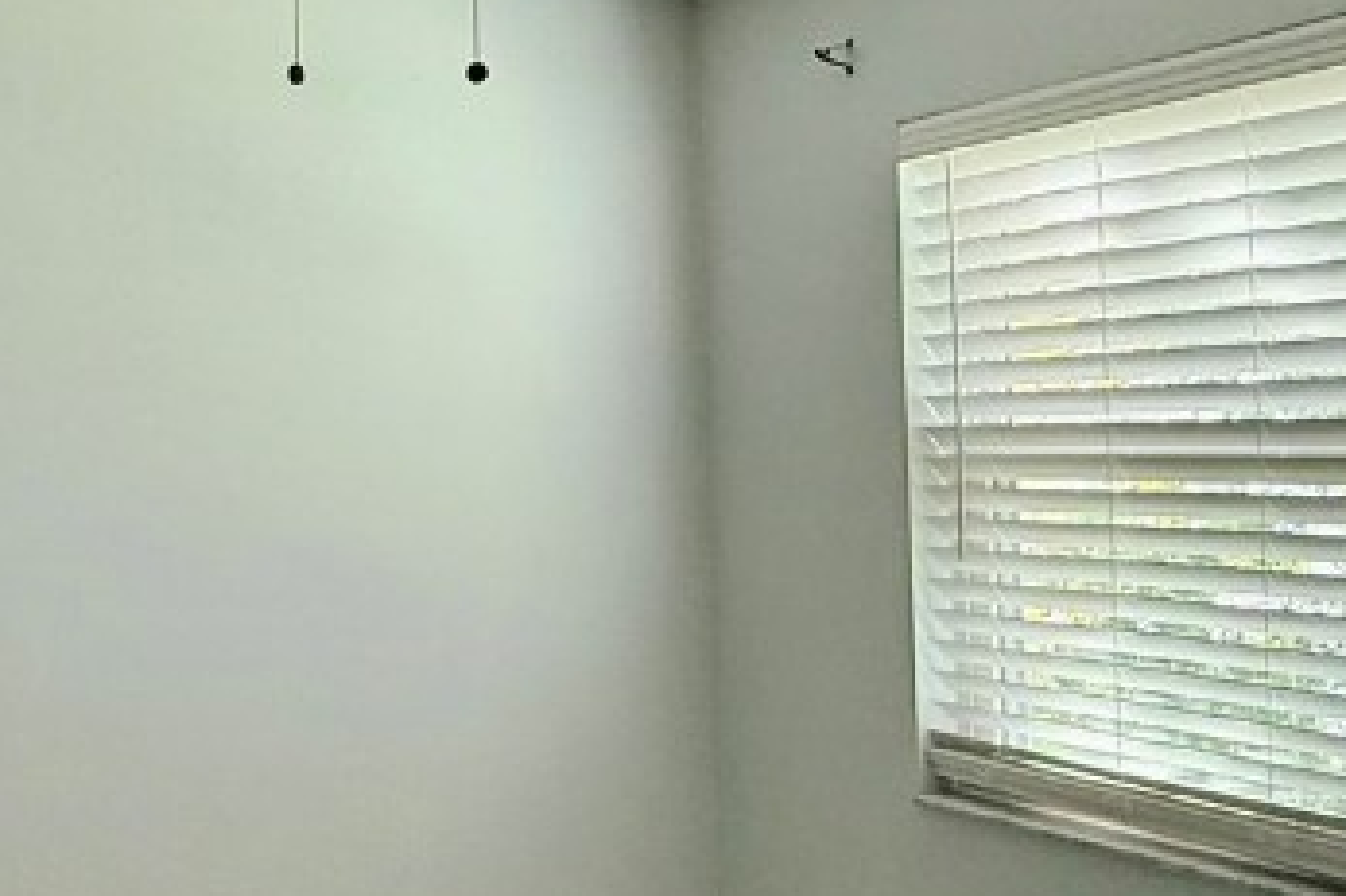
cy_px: 330
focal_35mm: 43
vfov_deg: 31.0
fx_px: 1607
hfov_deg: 43.4
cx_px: 272
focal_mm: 2.22
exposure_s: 1/73
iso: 320
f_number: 2.2
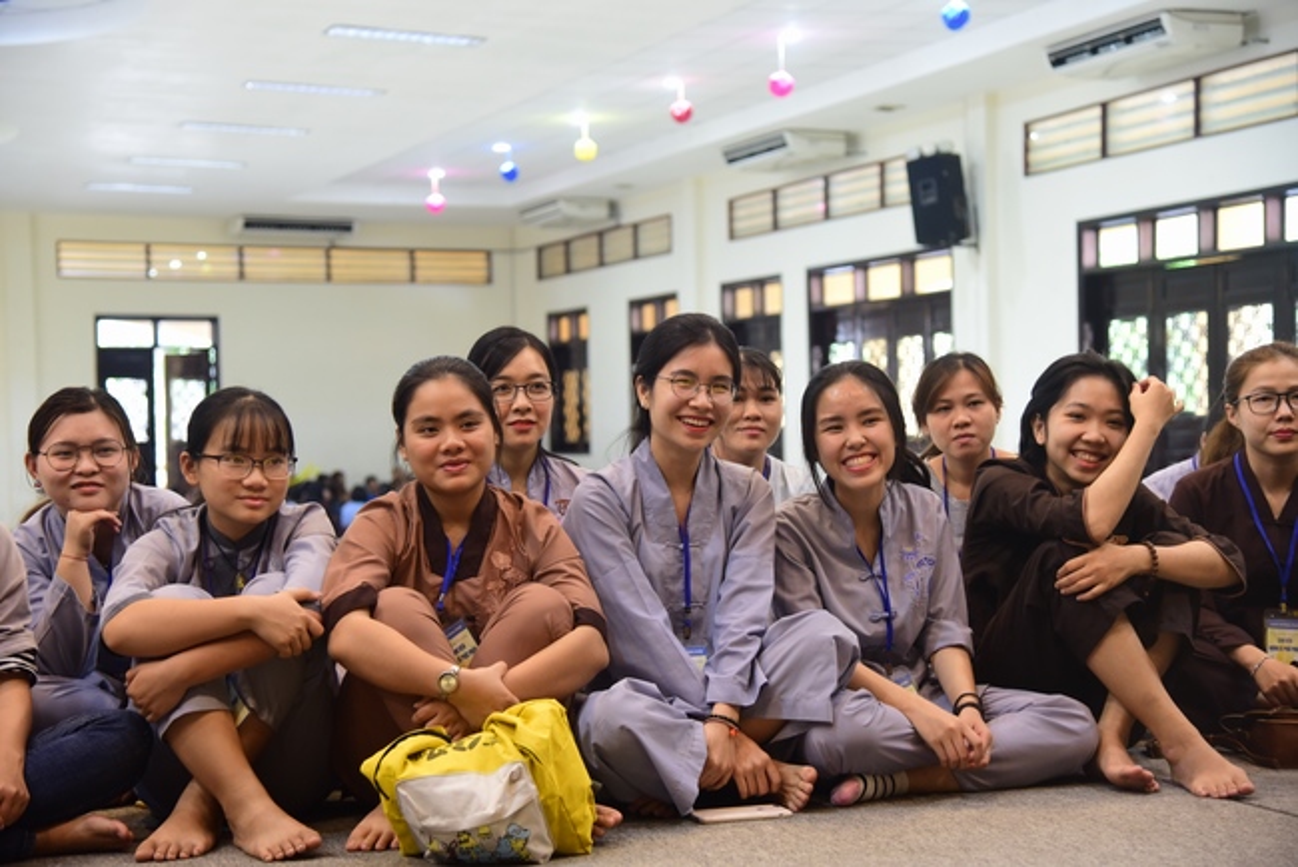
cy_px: 434
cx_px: 649
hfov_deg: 32.4
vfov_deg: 21.9
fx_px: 2236
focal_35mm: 62
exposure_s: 1/40
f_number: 4
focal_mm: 62
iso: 1600
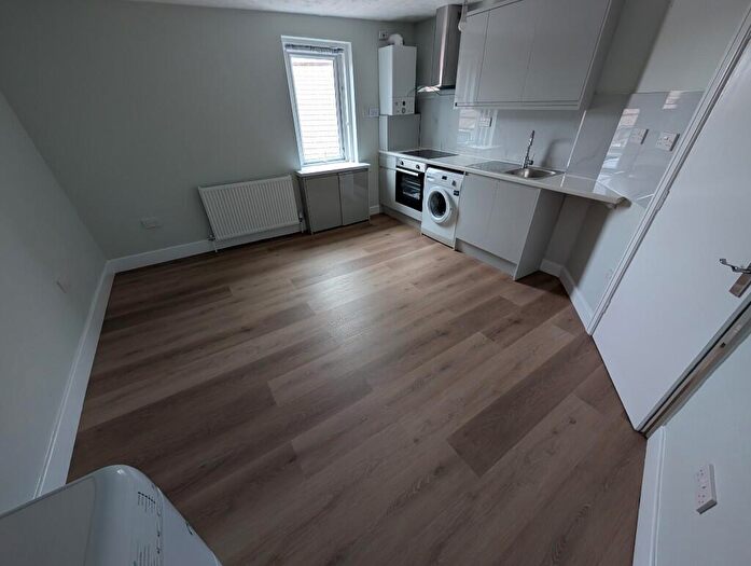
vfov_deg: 94.7
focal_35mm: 12
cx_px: 376
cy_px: 283
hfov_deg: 110.4
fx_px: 261
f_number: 1.7
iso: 51
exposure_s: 1/33.8
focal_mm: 2.02
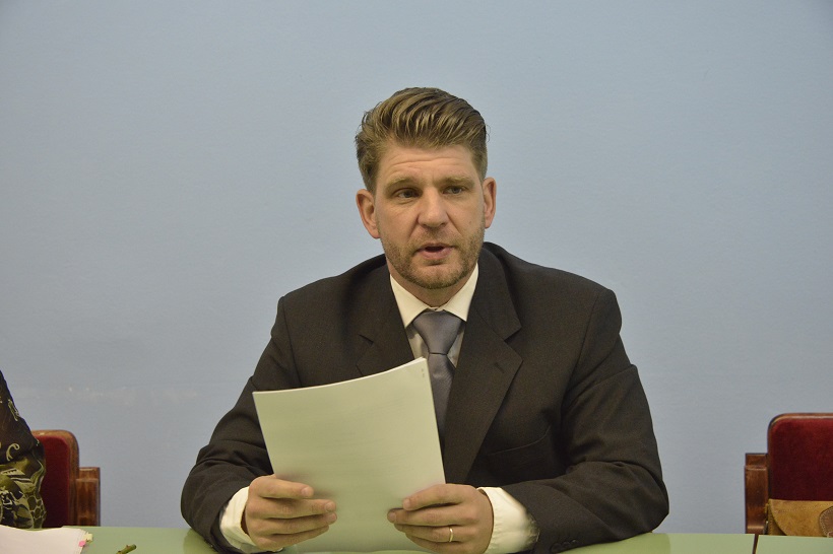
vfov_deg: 20.9
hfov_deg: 31.0
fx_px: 1503
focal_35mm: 65
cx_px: 416
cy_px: 277
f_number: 5.6
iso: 6400
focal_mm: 65
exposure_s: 1/125
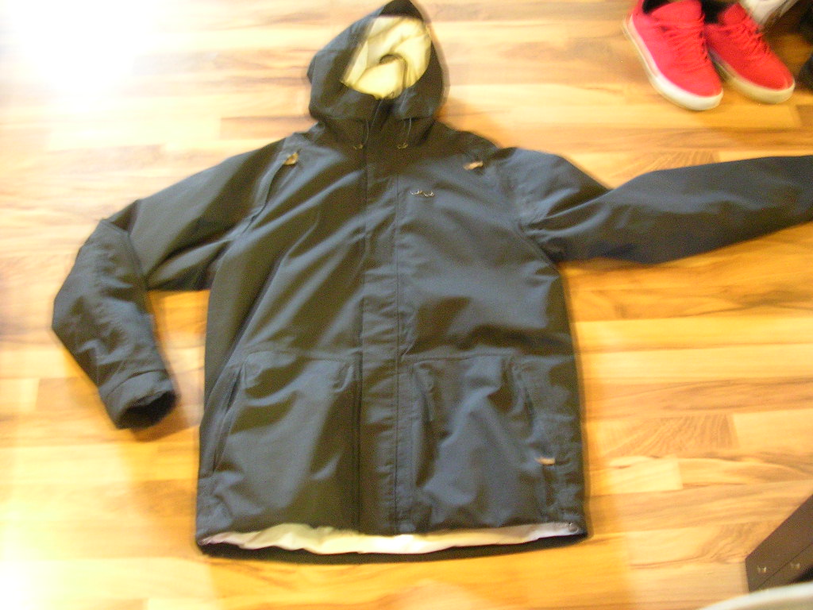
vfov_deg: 37.7
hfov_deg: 49.0
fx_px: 892
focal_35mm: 38
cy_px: 305
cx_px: 406
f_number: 2.8
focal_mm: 5.8
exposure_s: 1/1.2
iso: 200
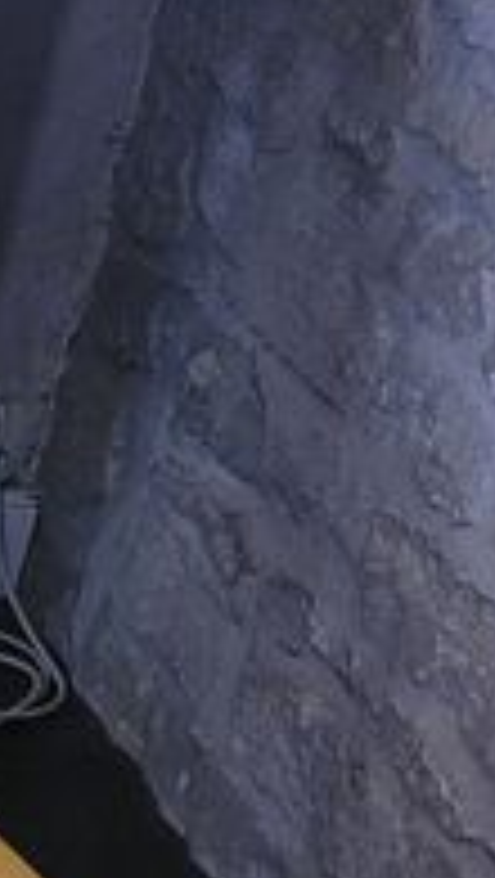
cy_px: 1126
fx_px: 3376
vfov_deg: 14.2
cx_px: -1598
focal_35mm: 145
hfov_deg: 6.5
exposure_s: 1/50
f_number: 1.8
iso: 200
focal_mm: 5.4
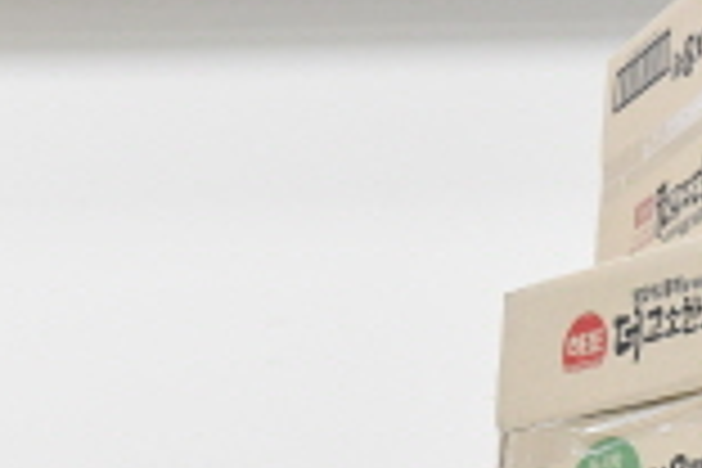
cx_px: 1040
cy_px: 324
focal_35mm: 215
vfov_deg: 6.4
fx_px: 4192
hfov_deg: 9.3
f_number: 6.3
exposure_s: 1/160
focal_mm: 56
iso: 3200
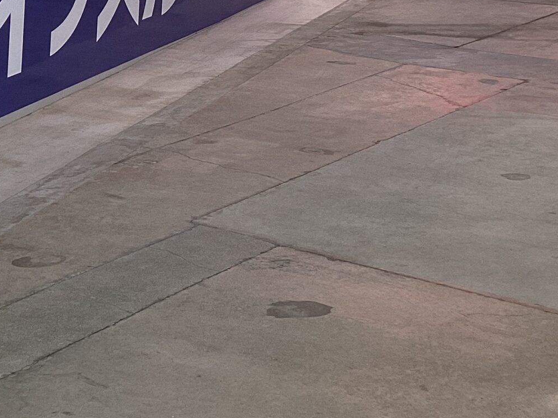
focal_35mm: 79
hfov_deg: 22.6
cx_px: -130
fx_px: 1273
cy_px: -41
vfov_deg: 18.0
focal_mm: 3.3
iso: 25
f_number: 2.4
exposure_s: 1/586
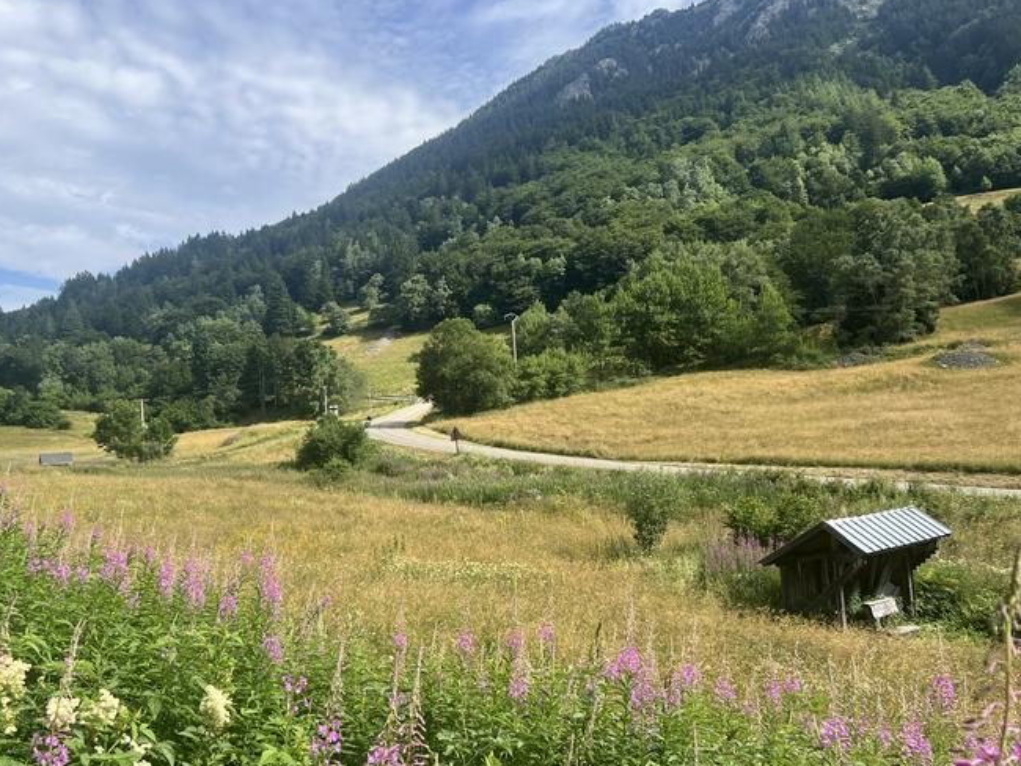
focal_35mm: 32
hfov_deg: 56.4
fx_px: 944
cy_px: 389
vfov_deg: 44.2
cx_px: 418
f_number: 1.5
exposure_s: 1/2841
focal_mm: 5.7
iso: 50
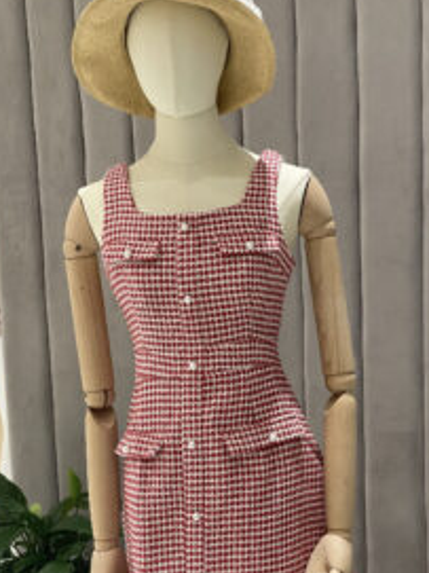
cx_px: 235
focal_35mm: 67
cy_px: 320
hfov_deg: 21.9
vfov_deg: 29.0
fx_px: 1108
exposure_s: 1/100
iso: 160
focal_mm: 6
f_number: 2
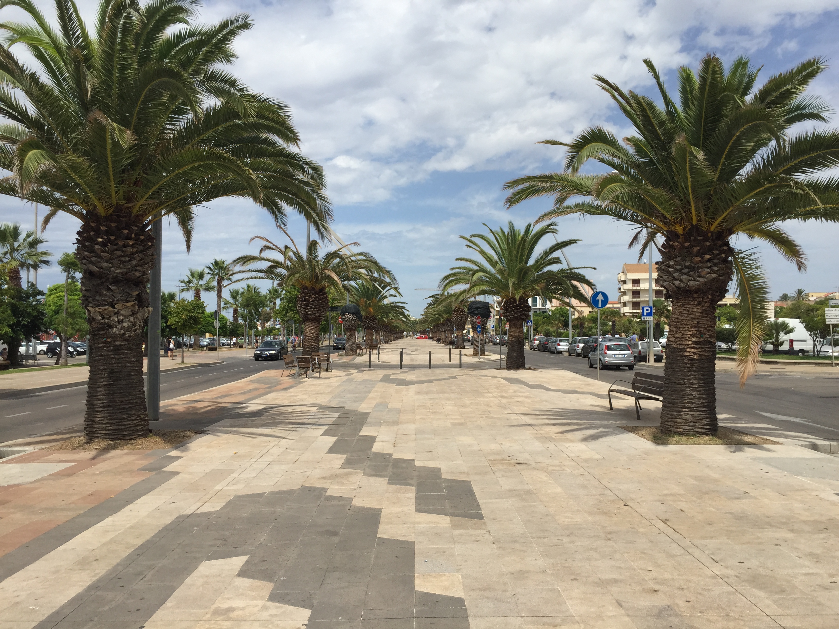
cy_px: 314
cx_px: 420
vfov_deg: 48.2
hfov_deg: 61.7
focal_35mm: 29
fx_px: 703
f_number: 2.2
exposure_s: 1/3049
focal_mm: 4.15
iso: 32
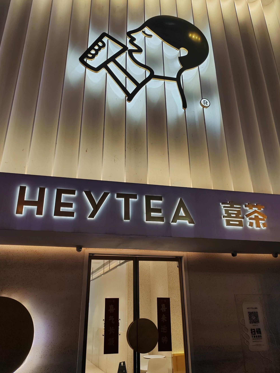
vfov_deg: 63.4
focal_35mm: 28
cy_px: 189
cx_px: 138
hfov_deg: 49.7
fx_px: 302
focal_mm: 6.14
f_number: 1.8
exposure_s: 1/100
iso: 800
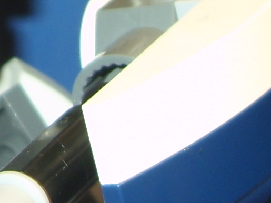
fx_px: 2105
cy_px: -147
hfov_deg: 7.2
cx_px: -175
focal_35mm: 269
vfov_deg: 5.4
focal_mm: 6.3
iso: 50
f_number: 2.8
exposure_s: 1/30
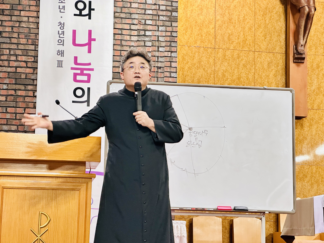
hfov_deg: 25.3
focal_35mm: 77
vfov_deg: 19.1
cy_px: 122
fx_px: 721
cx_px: 162
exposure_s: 1/60
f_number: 2.8
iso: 640
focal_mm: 9
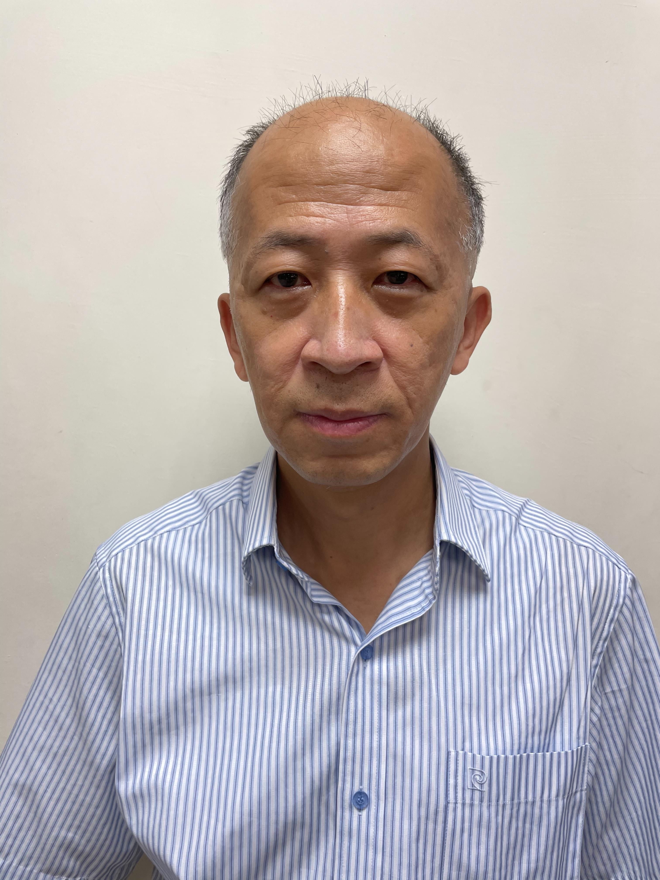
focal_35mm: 26
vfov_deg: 67.3
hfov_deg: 53.1
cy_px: 440
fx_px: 661
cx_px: 330
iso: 100
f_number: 1.6
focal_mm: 4.2
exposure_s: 1/120
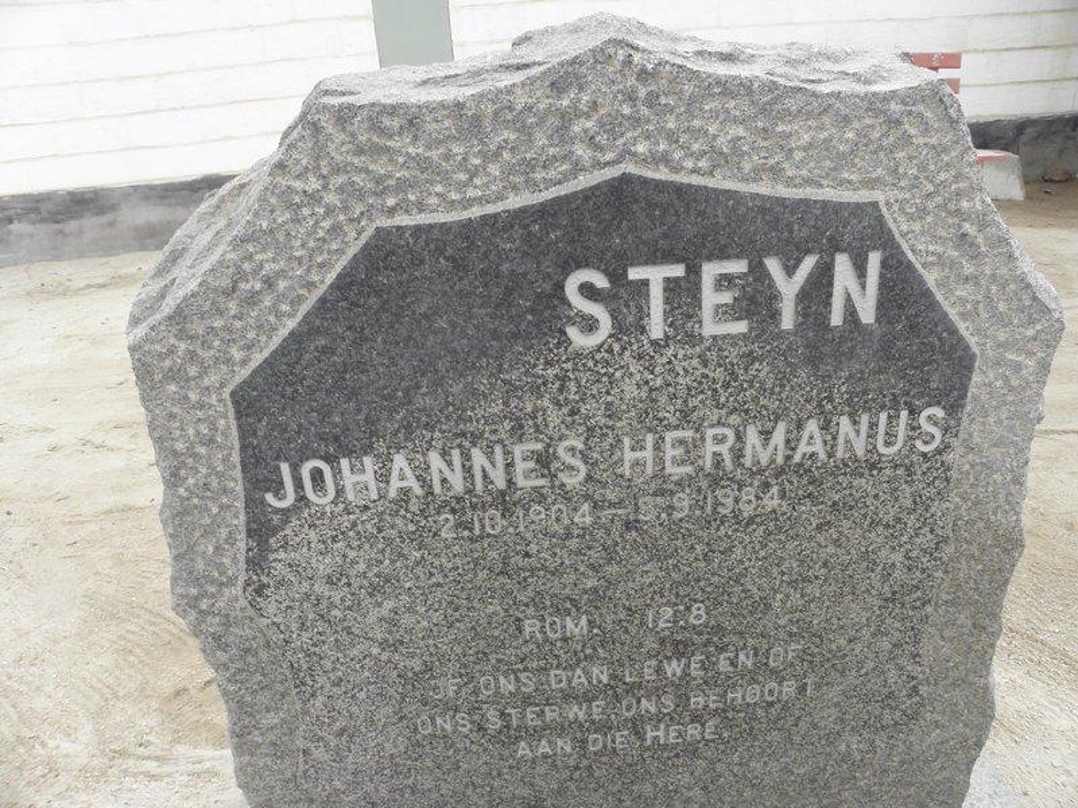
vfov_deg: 53.1
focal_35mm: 26
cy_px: 404
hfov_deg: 67.3
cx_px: 539
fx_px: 810
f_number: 5
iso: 64
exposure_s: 1/50
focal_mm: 4.6
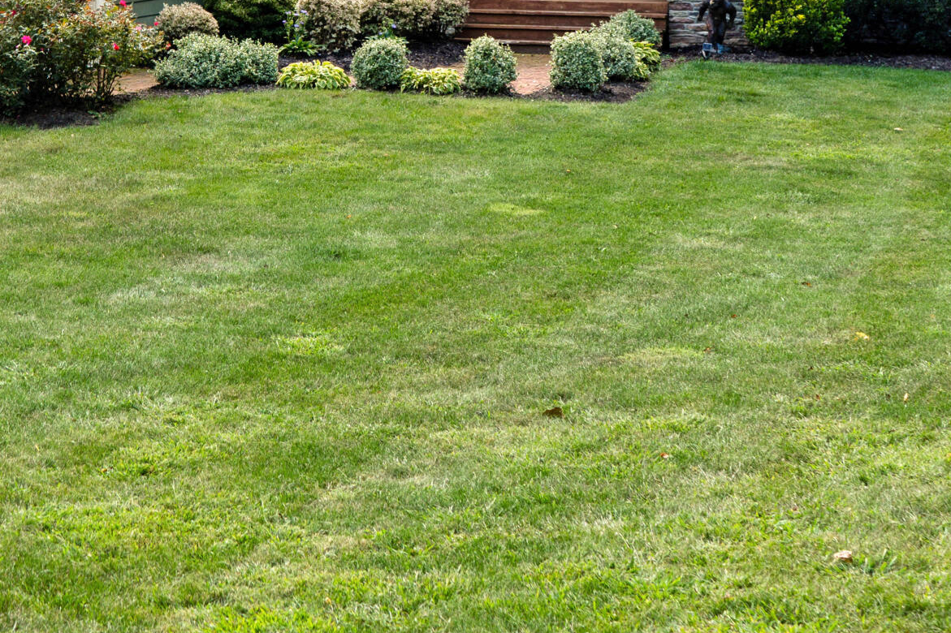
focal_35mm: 82
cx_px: 244
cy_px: -145
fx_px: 2165
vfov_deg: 15.9
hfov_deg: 24.5
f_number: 5
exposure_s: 1/80
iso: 125
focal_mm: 32
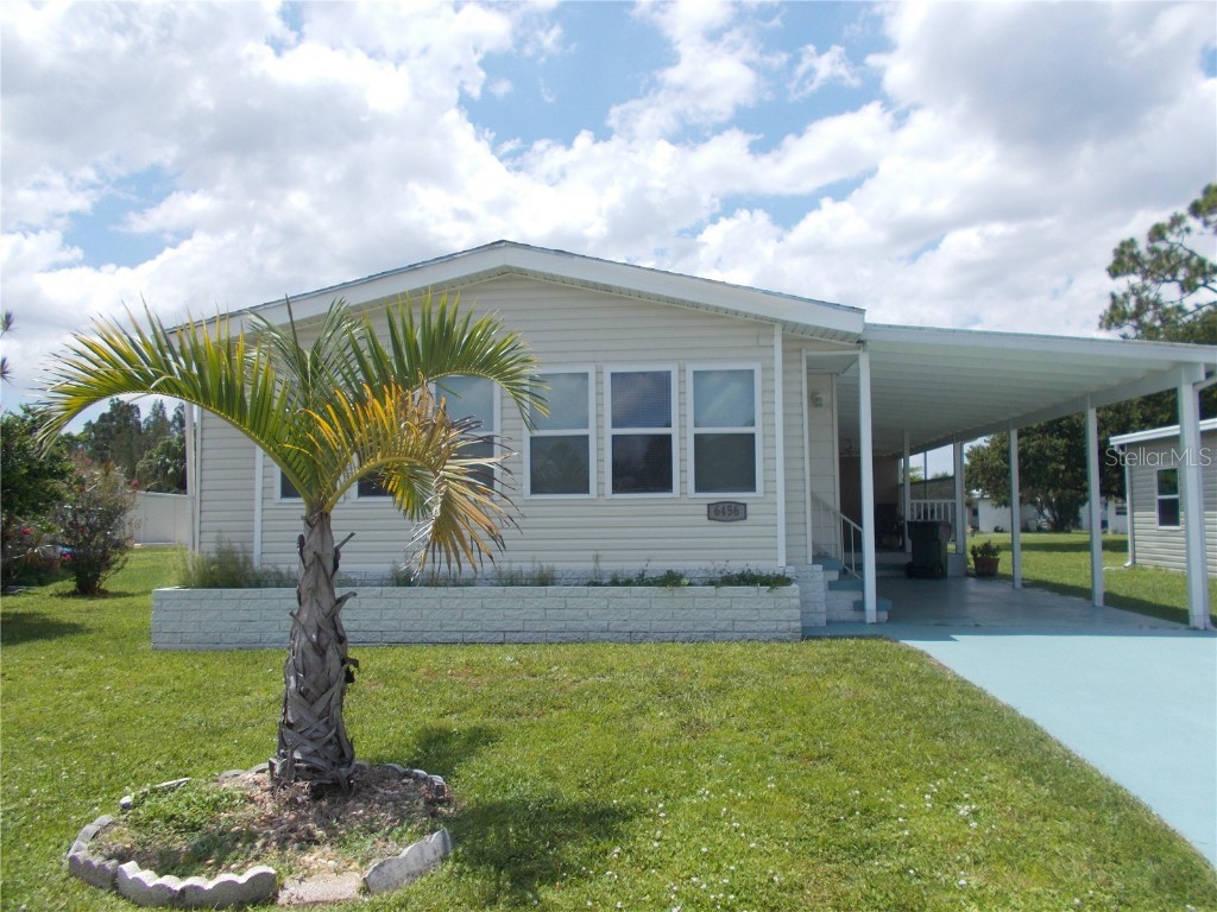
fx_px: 914
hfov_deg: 67.3
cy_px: 456
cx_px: 608
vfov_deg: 53.1
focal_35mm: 26
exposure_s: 1/200
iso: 80
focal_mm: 4.6
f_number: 8
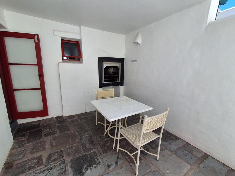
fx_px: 109
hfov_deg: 94.5
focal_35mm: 16
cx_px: 118
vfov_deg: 78.1
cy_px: 88
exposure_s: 1/630
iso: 40
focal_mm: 1.64
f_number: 2.2
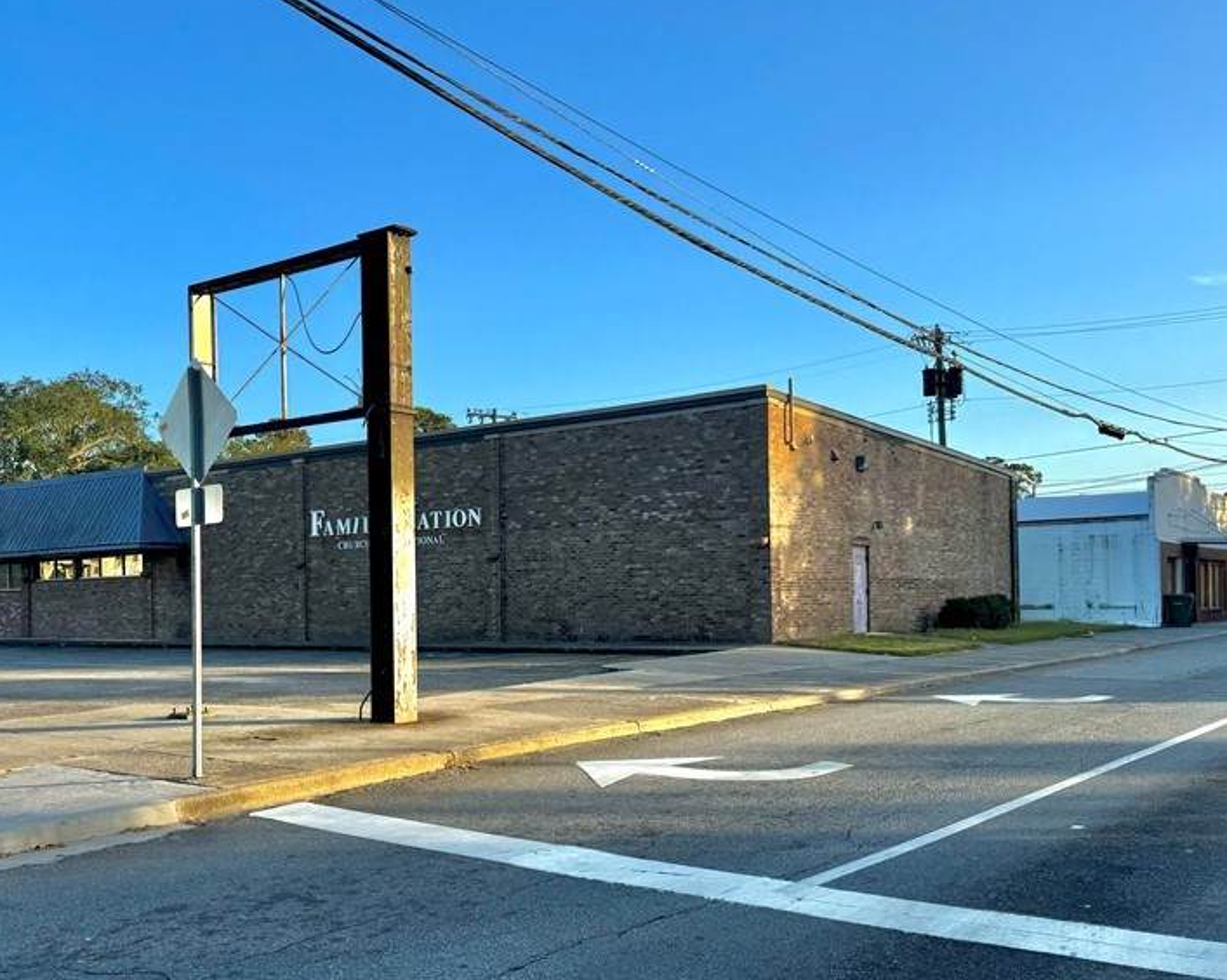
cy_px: 591
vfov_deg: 43.1
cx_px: 440
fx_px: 1234
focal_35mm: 34
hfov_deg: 52.1
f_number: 1.78
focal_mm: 6.76
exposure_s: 1/1395
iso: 80
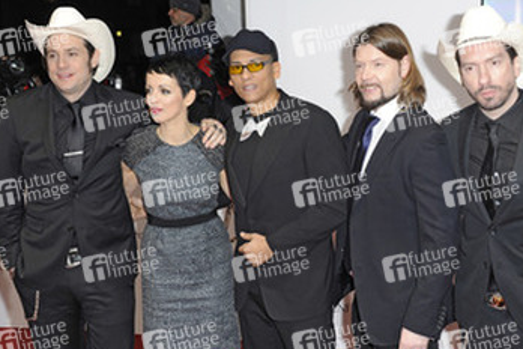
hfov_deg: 35.0
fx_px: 828
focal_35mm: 57
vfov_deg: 23.8
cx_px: 291
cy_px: 152
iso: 1000
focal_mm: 44
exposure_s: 1/160
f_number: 6.3
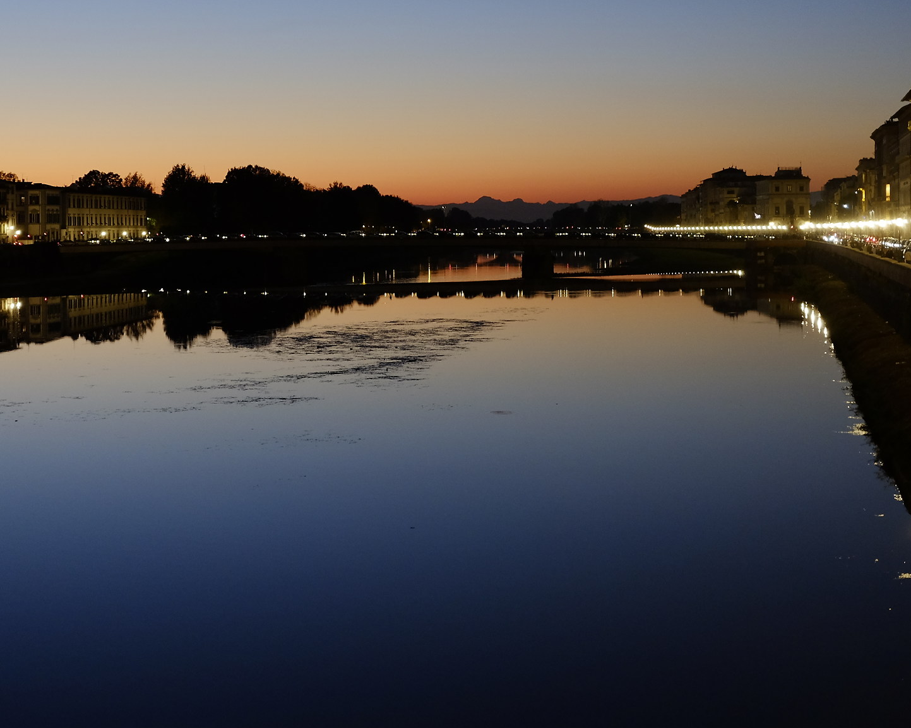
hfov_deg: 29.5
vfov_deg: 23.7
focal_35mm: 64
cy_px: 232
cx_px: 374
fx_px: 1725
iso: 800
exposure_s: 1/20
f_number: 2.8
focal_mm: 27
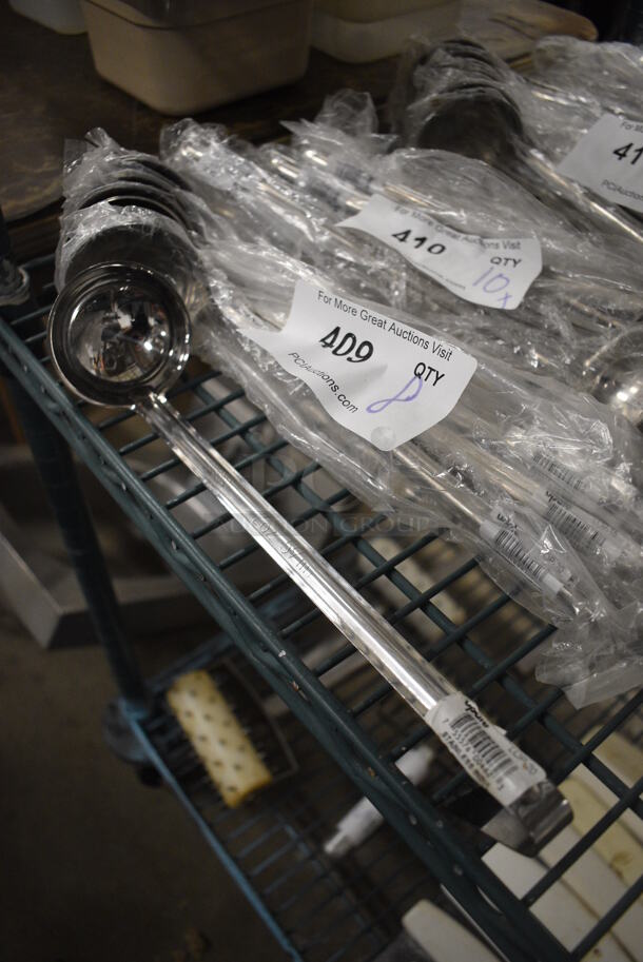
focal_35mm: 30
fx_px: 802
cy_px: 481
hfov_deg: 43.7
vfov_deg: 61.9
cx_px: 322
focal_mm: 20
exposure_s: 1/125
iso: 1600
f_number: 3.5
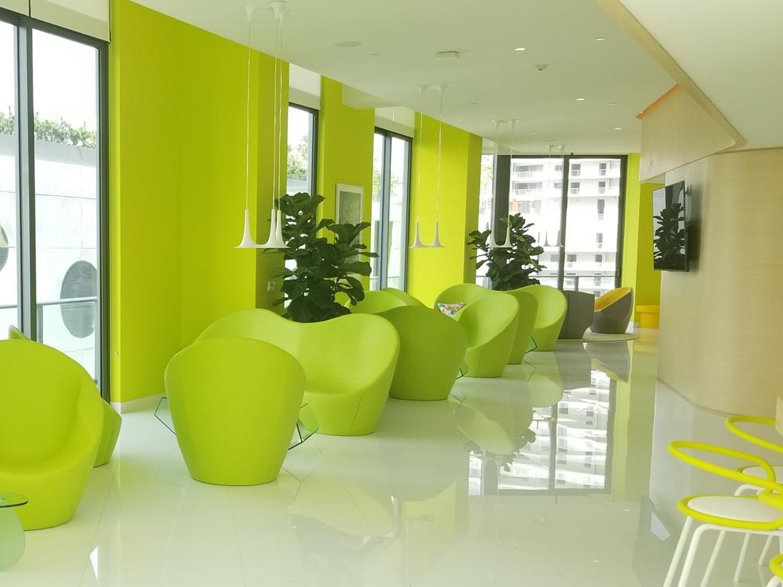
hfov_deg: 43.6
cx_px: 211
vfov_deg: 34.2
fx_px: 950
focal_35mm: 42
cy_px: 359
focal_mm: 4.25
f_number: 1.7
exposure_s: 1/220
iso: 50
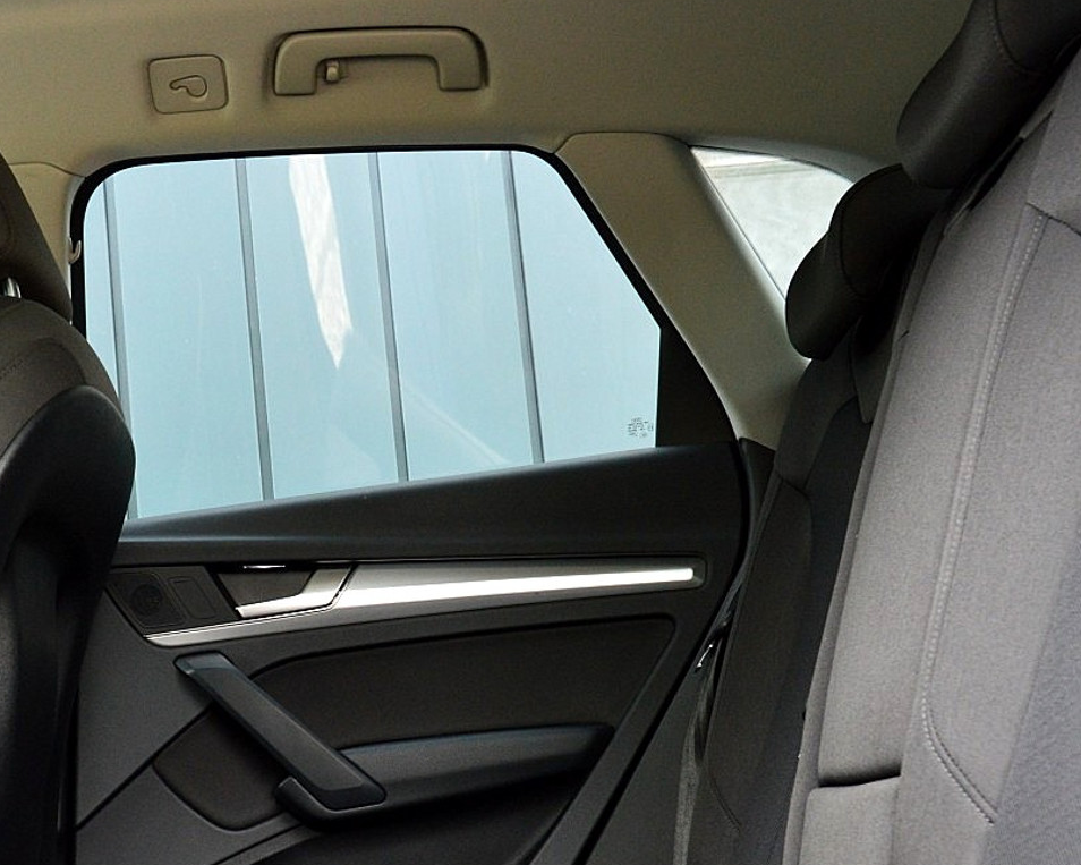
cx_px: 367
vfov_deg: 29.2
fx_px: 1631
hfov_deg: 36.3
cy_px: 664
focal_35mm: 51
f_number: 5
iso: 800
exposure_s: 1/60
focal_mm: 18
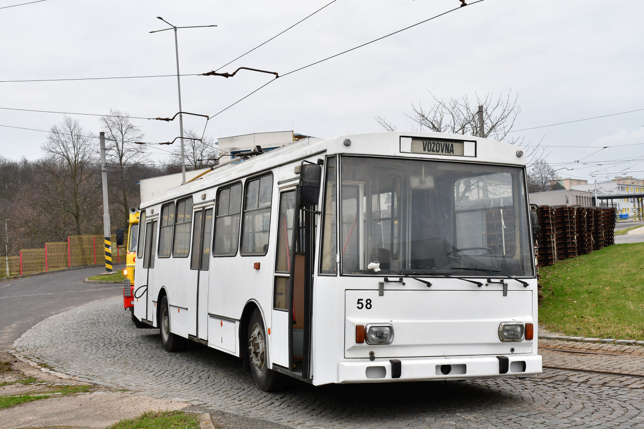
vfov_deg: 28.1
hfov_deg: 41.1
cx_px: 322
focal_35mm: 48
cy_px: 214
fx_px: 859
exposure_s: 1/60
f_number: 8
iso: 500
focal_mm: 32
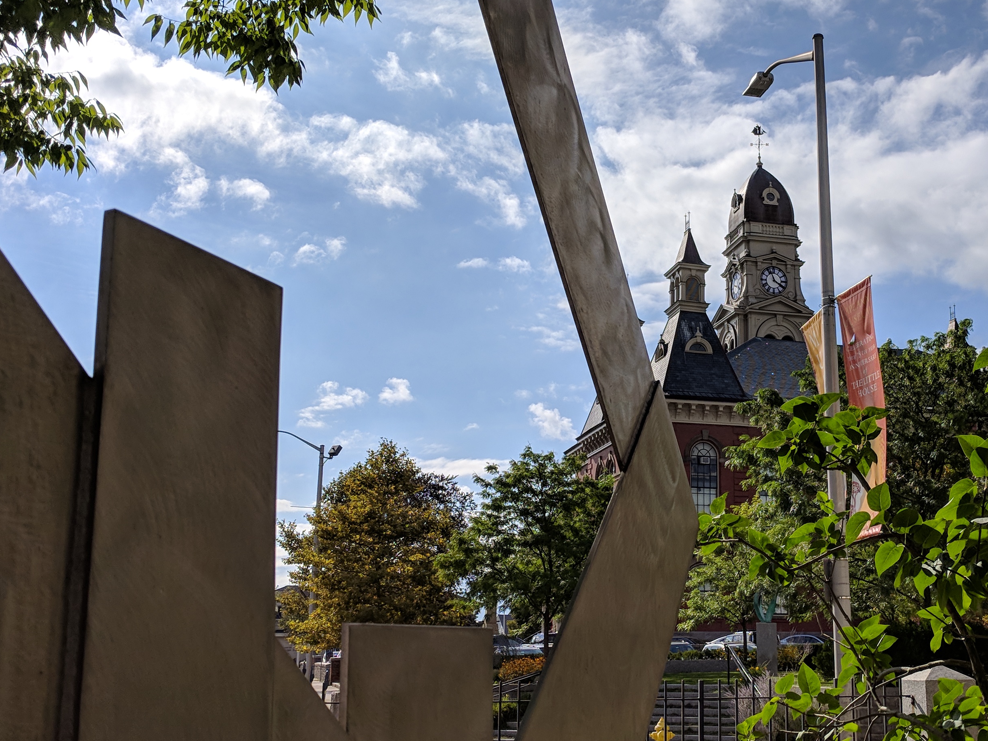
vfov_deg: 33.6
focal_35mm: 43
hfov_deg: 43.1
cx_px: 683
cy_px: 364
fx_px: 1227
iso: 53
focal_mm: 4.67
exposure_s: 1/6667
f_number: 2
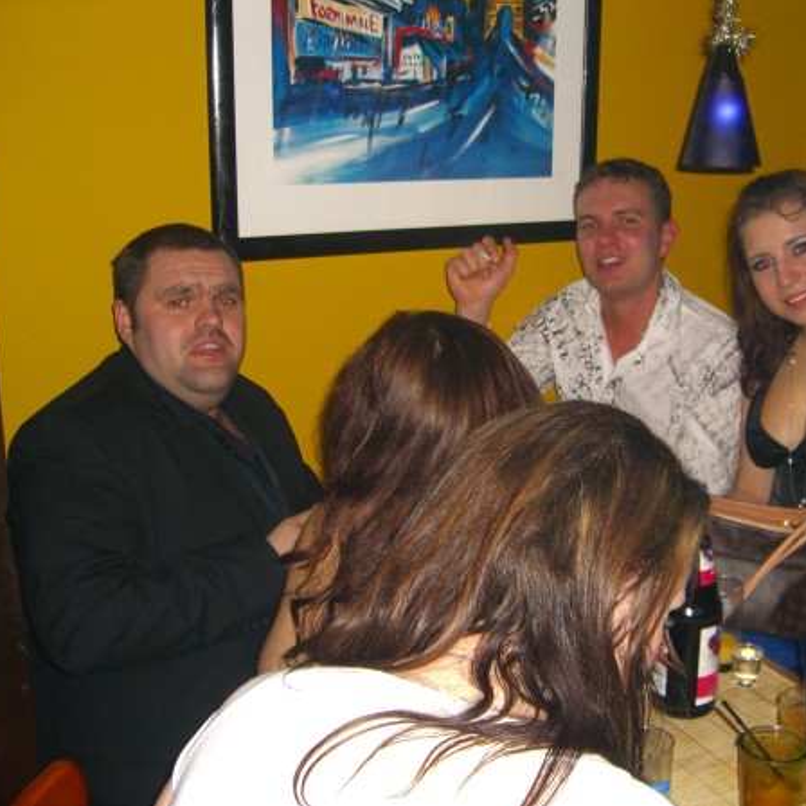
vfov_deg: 37.6
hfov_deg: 37.3
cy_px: 403
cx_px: 518
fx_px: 1185
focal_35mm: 45
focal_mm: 7.9
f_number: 2.8
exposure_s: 1/60
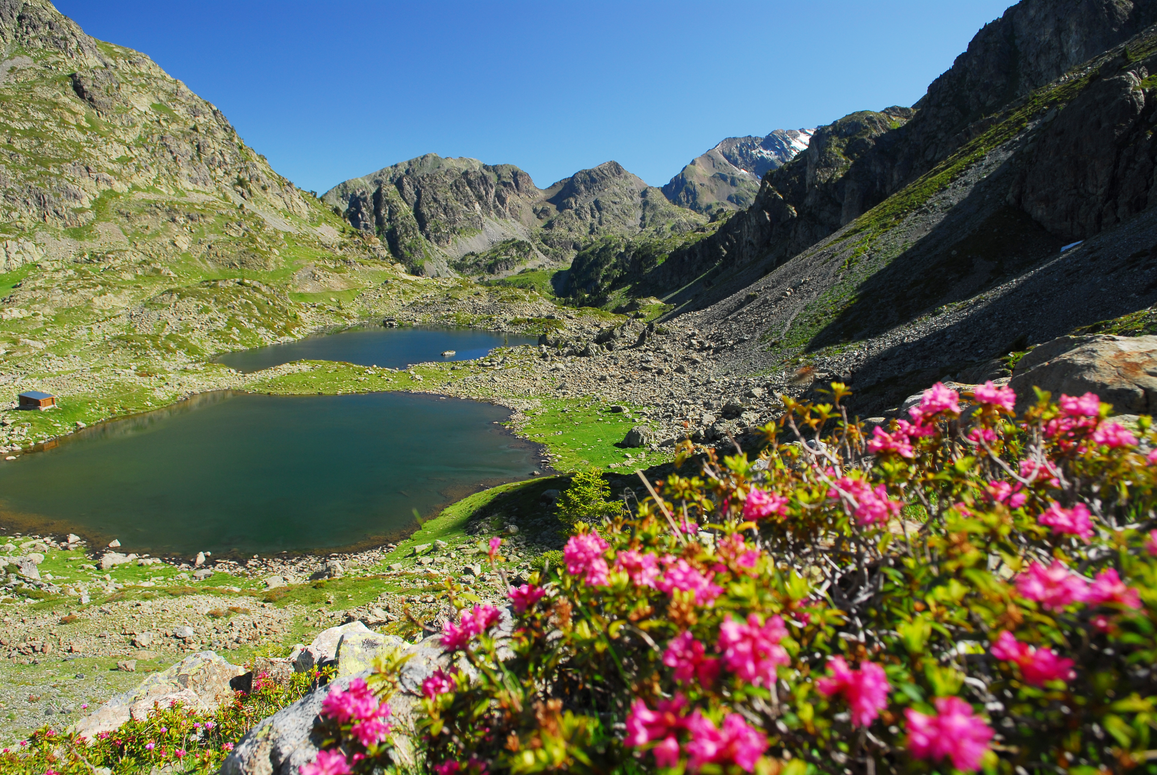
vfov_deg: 50.5
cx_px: 578
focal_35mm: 26
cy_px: 388
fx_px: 821
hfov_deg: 70.4
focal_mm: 17
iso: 100
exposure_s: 1/90
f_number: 5
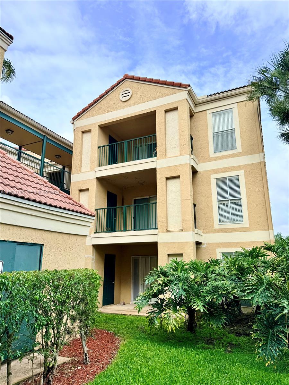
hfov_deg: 56.8
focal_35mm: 24
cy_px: 192
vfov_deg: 71.6
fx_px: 267
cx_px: 144
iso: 80
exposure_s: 1/2053
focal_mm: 6.76
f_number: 1.78
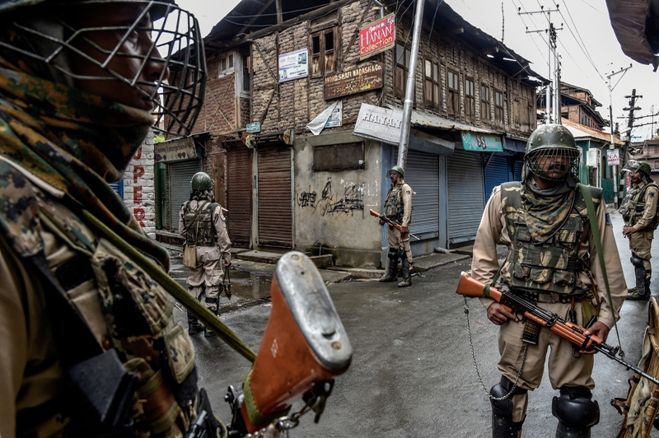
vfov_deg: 43.5
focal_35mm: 30
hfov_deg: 62.0
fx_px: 549
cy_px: 219
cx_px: 330
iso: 1000
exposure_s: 1/50
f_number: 10
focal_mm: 30
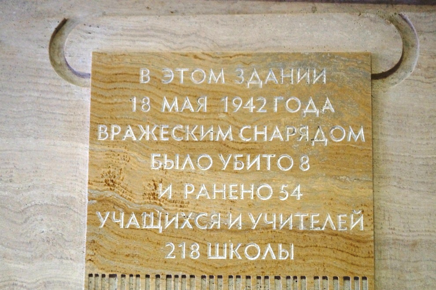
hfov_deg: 27.0
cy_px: 145
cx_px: 218
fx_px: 907
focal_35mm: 75
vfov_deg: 18.1
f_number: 5.6
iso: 1600
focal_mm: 50
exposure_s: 1/80
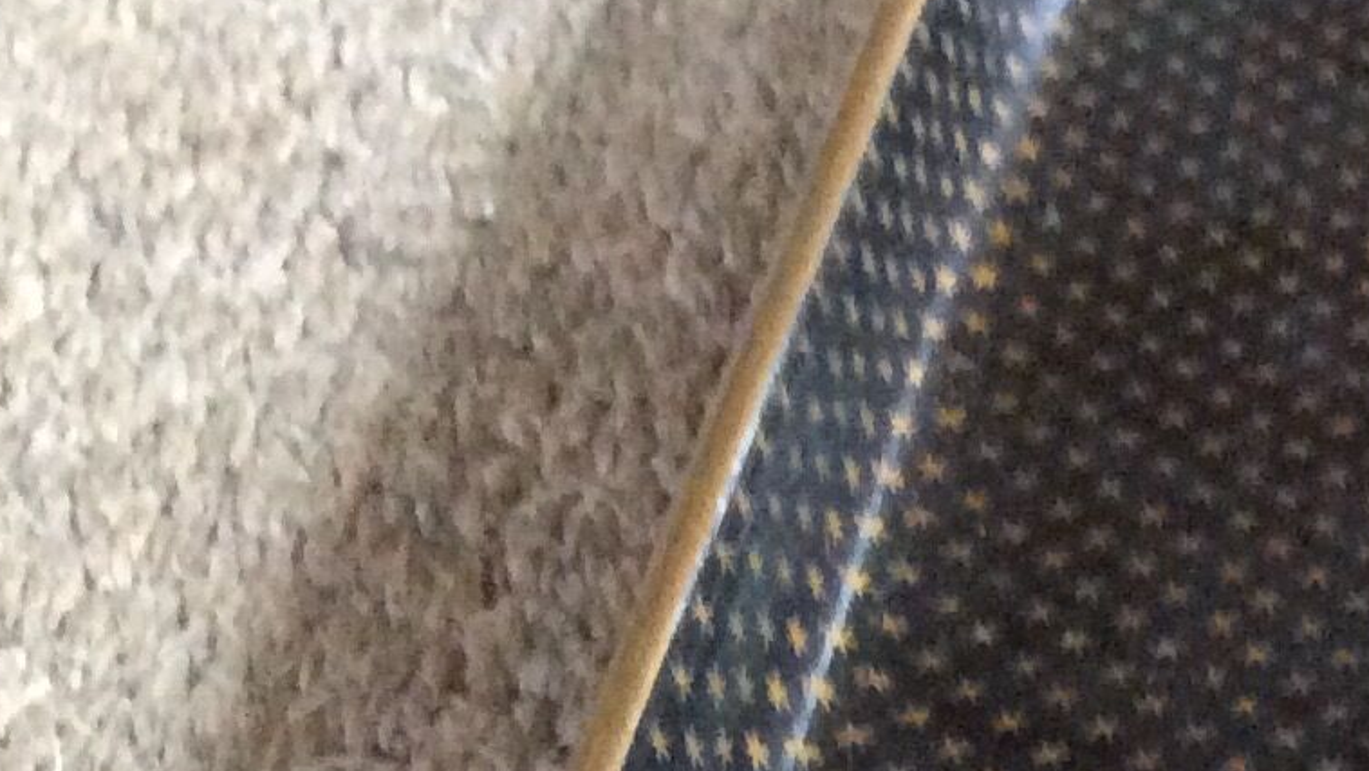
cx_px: 1967
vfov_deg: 9.9
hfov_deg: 16.6
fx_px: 4321
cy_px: 1175
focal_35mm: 119
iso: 320
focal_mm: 3.3
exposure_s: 1/17
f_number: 2.4
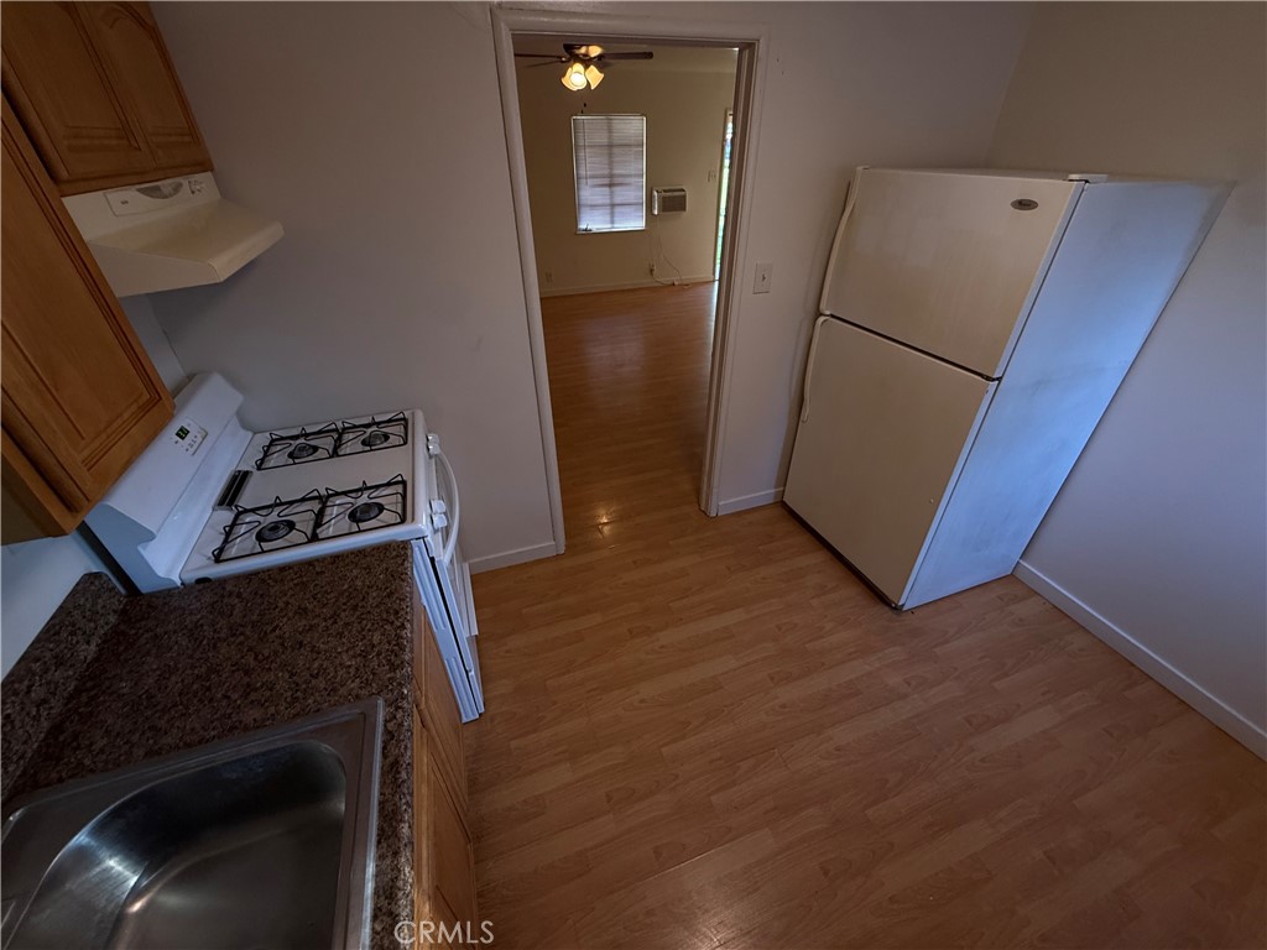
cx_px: 634
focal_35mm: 14
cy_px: 475
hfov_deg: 102.1
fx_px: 512
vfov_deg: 85.7
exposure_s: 1/120
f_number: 2.2
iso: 160
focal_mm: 2.22
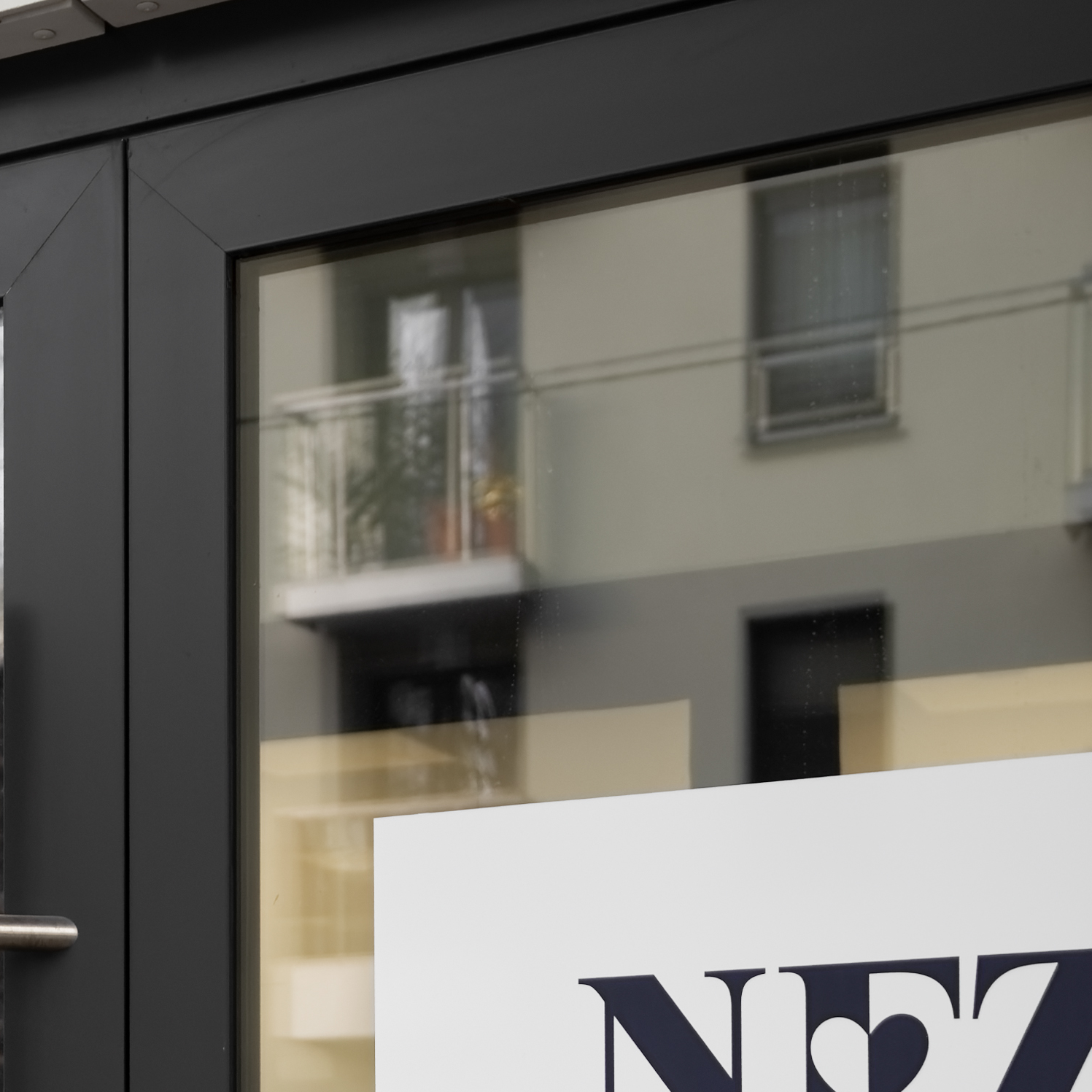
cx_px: -279
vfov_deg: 20.0
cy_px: 1341
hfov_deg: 19.9
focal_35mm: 81
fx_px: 2891
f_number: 2.8
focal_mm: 24
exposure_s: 1/800
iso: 320
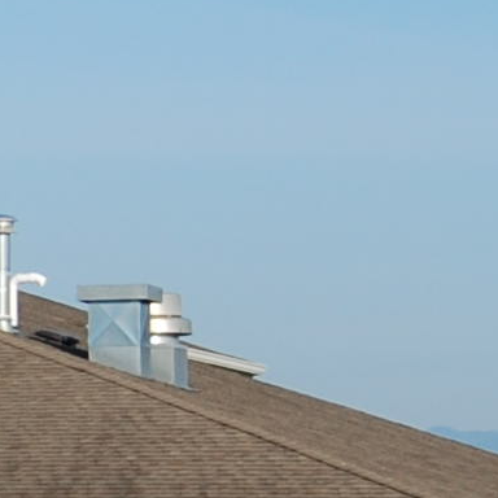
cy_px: 253
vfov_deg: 4.5
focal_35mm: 386
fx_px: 6283
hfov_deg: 4.5
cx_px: -441
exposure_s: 1/500
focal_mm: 30
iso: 100
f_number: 5.6
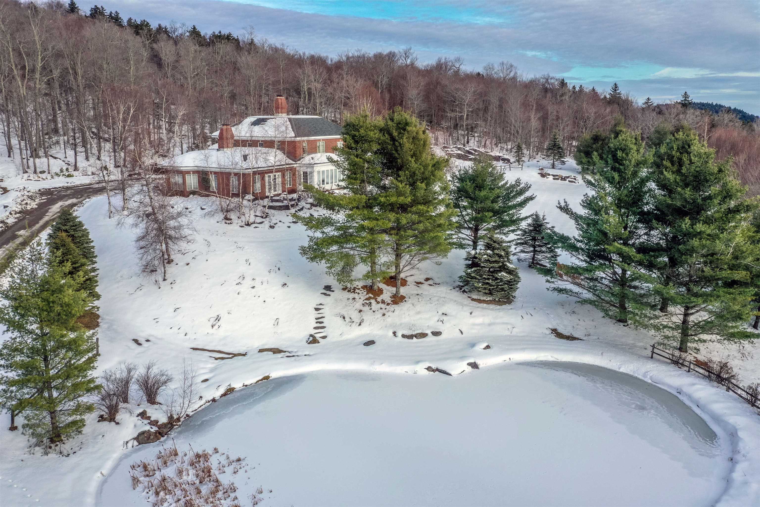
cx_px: 380
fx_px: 591
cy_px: 254
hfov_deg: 65.5
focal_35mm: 28
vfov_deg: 46.4
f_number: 8
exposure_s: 1/160
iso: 100
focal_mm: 10.26
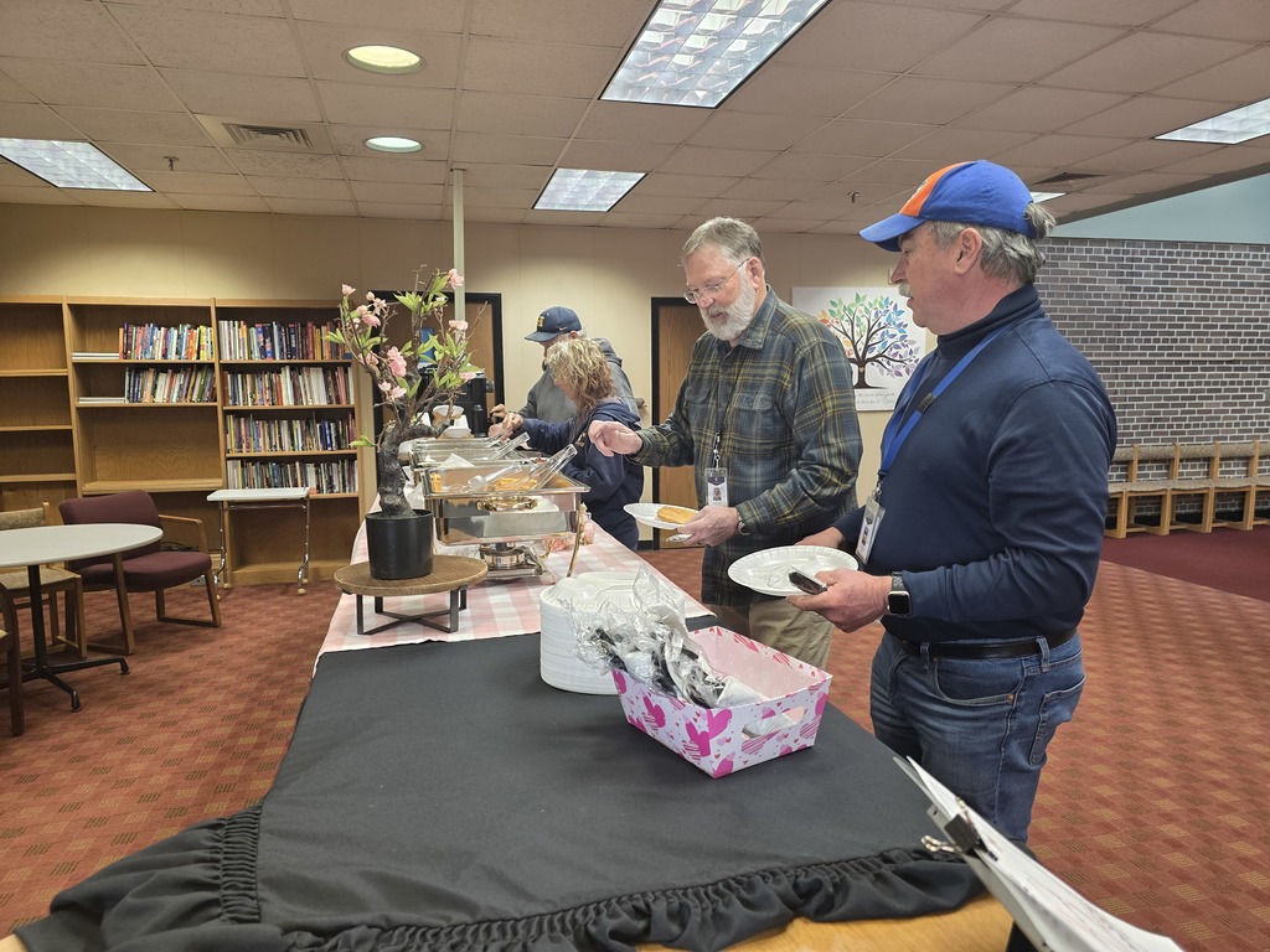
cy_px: 476
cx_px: 635
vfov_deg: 58.9
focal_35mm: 23
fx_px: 844
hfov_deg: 73.9
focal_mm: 6.3
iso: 200
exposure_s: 1/120
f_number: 1.7
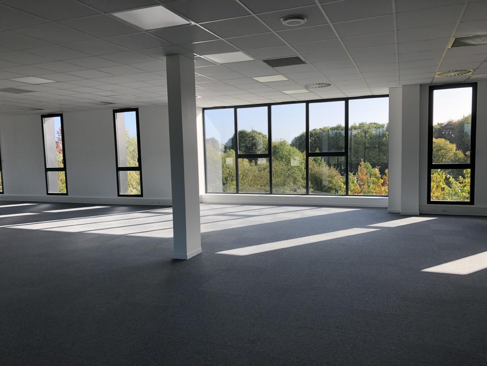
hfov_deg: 63.4
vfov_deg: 49.7
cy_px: 183
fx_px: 394
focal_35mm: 28
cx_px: 244
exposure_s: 1/397
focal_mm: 3.99
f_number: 1.8
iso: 20
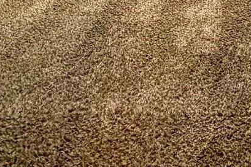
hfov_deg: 30.6
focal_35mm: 57
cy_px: -157
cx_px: 288
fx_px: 397
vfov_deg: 17.6
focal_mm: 2.22
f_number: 2.2
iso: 500
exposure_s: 1/60
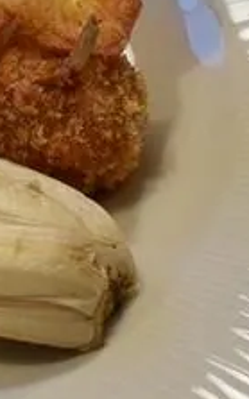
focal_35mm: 148
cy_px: 134
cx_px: -134
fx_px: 1610
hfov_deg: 8.6
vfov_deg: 14.1
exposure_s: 1/60
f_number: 4
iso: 640
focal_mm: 20
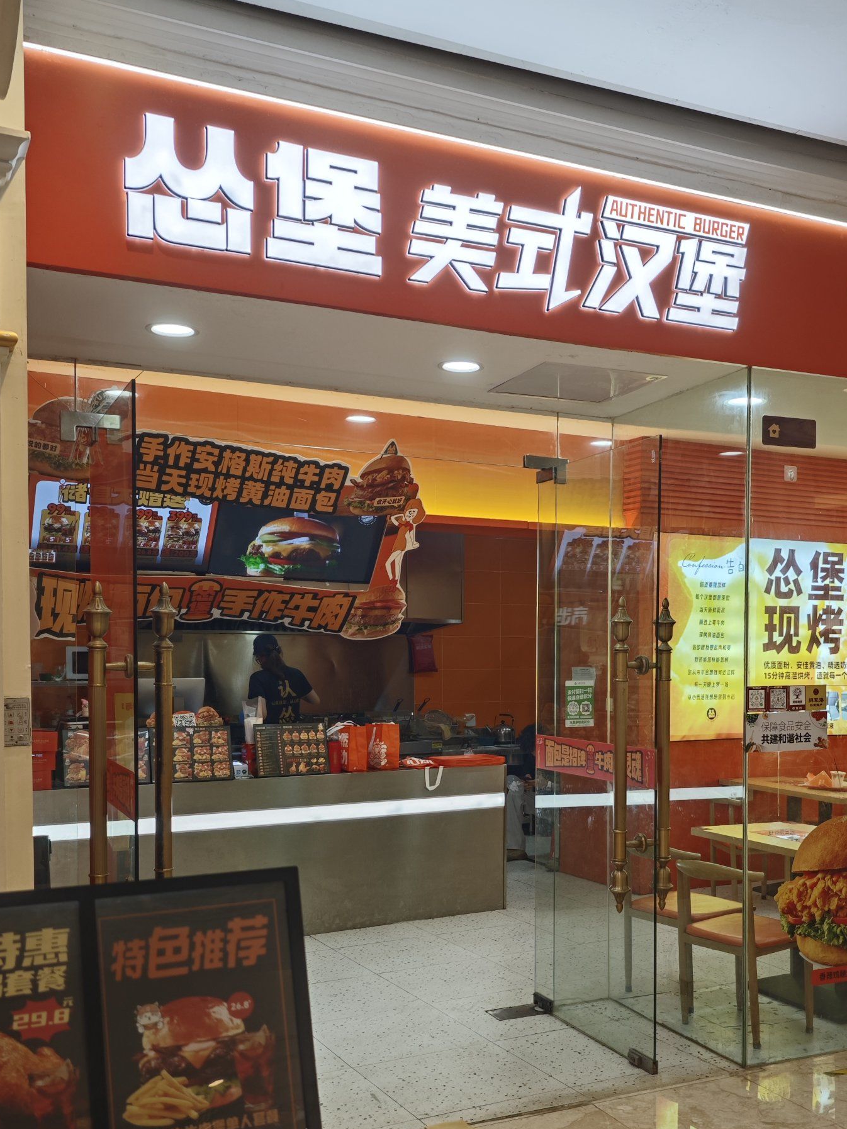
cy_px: 714
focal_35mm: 35
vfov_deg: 52.0
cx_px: 544
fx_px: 1142
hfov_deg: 40.3
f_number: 1.42
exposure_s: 1/101
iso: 125
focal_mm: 6.68
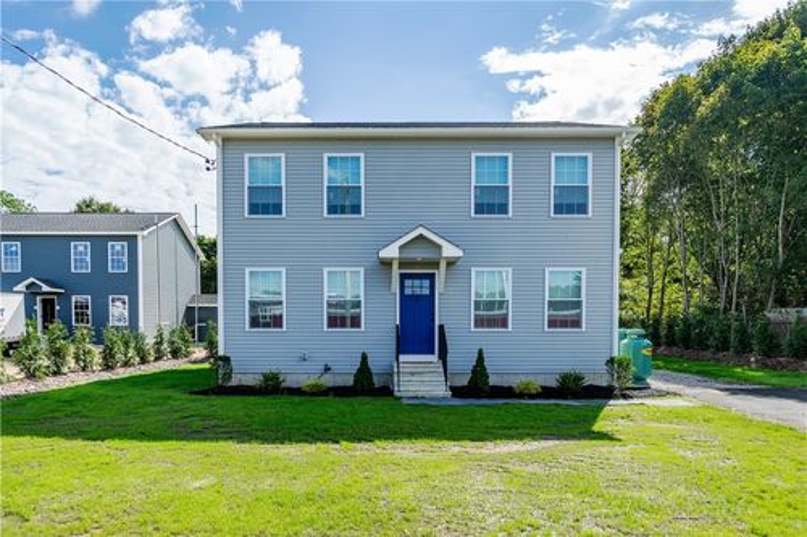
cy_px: 268
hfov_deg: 78.6
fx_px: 493
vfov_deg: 57.2
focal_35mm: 22
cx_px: 404
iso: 100
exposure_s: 1/250
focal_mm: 22
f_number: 6.3
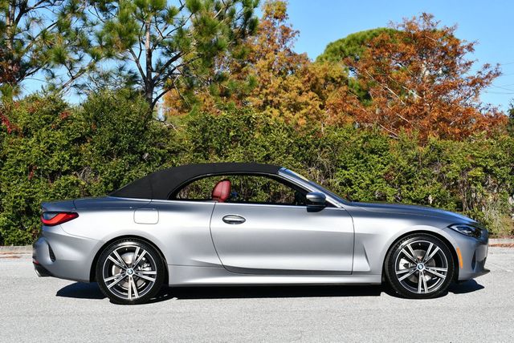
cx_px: 257
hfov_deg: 29.6
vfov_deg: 20.1
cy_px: 172
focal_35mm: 68
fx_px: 972
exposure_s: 1/320
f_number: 9
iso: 100
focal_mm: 34
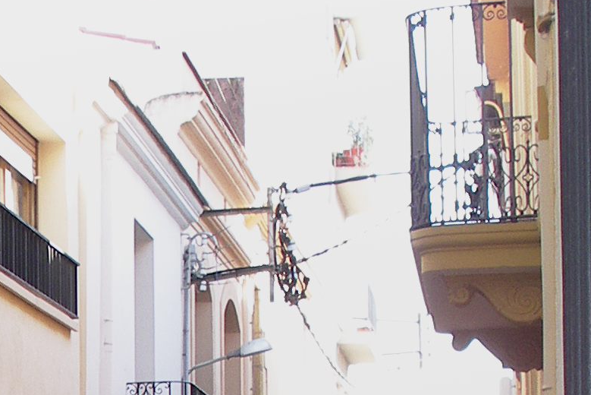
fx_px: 2480
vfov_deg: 8.7
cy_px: 703
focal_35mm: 151
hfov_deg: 13.1
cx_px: -215
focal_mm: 7.8
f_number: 3.2
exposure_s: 1/100
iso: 80
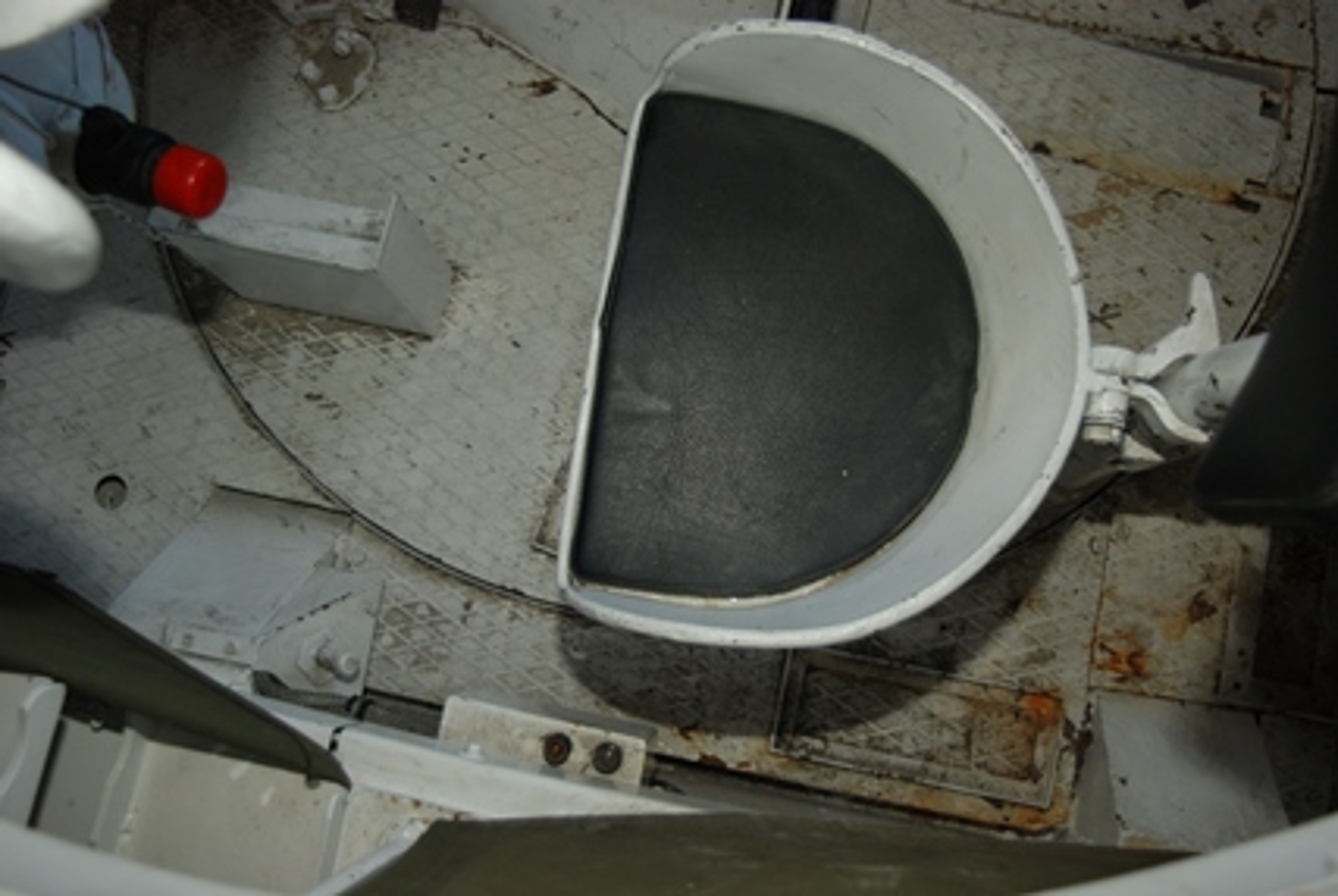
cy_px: 448
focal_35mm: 45
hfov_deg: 43.5
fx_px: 1675
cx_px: 669
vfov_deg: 30.0
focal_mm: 30
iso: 400
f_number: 4.5
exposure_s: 1/100
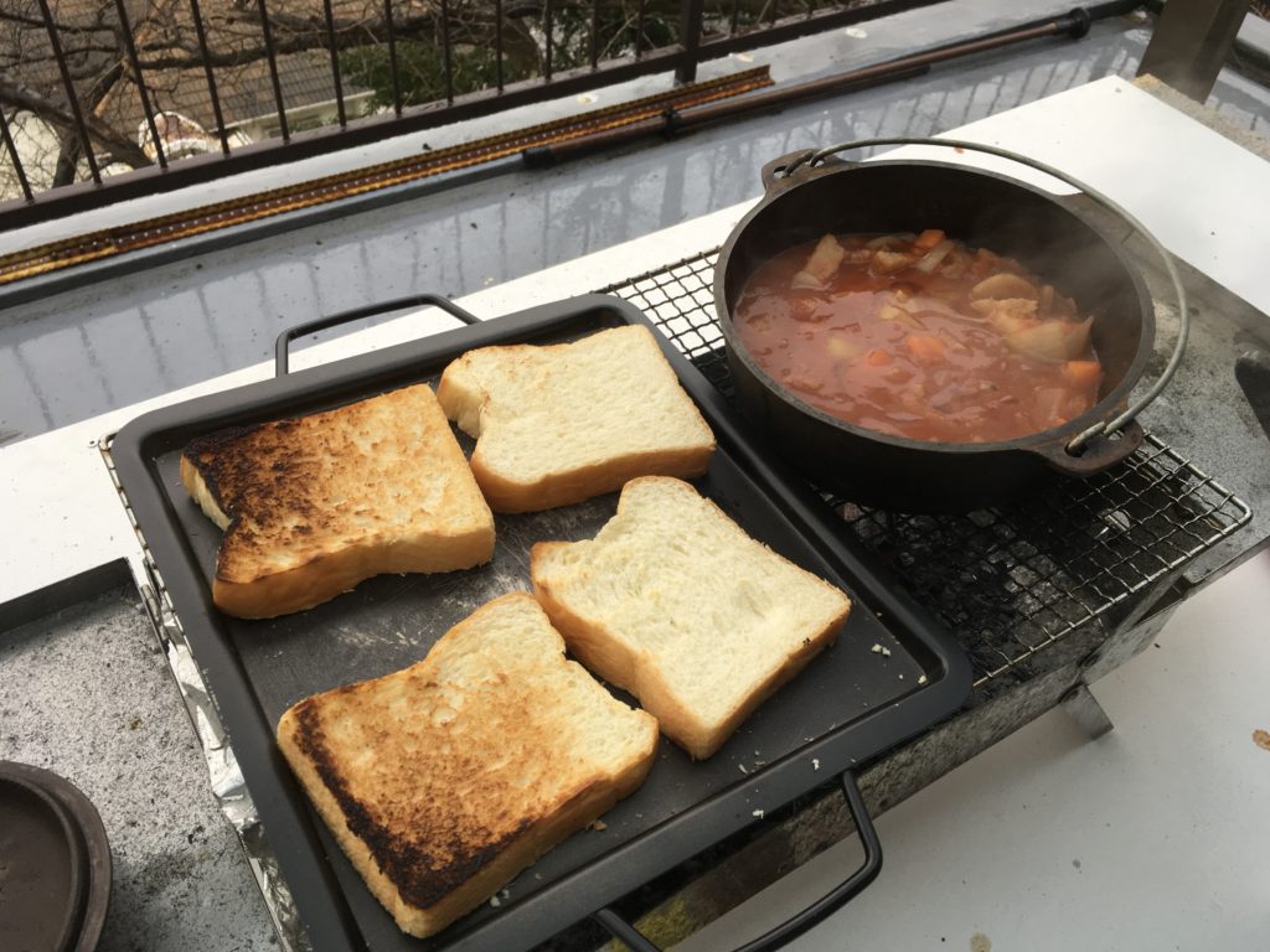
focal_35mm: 29
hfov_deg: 61.7
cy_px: 476
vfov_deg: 48.2
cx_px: 635
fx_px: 1064
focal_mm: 4.15
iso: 32
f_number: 2.2
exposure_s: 1/60
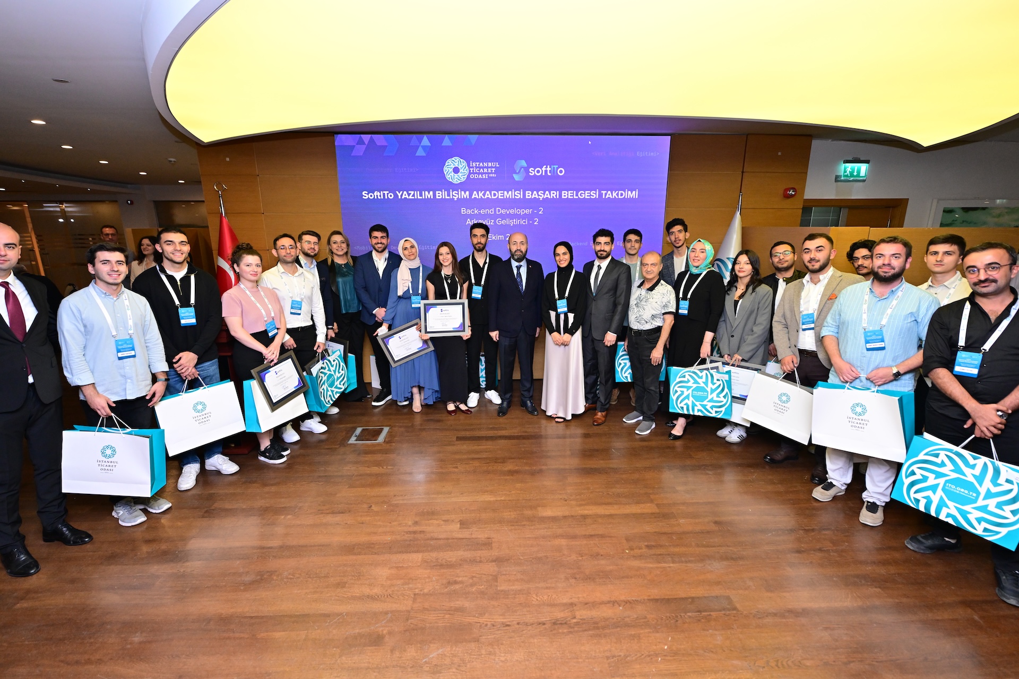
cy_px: 340
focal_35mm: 16
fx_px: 453
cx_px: 510
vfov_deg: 73.7
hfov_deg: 96.7
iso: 1600
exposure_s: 1/200
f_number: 4
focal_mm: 16
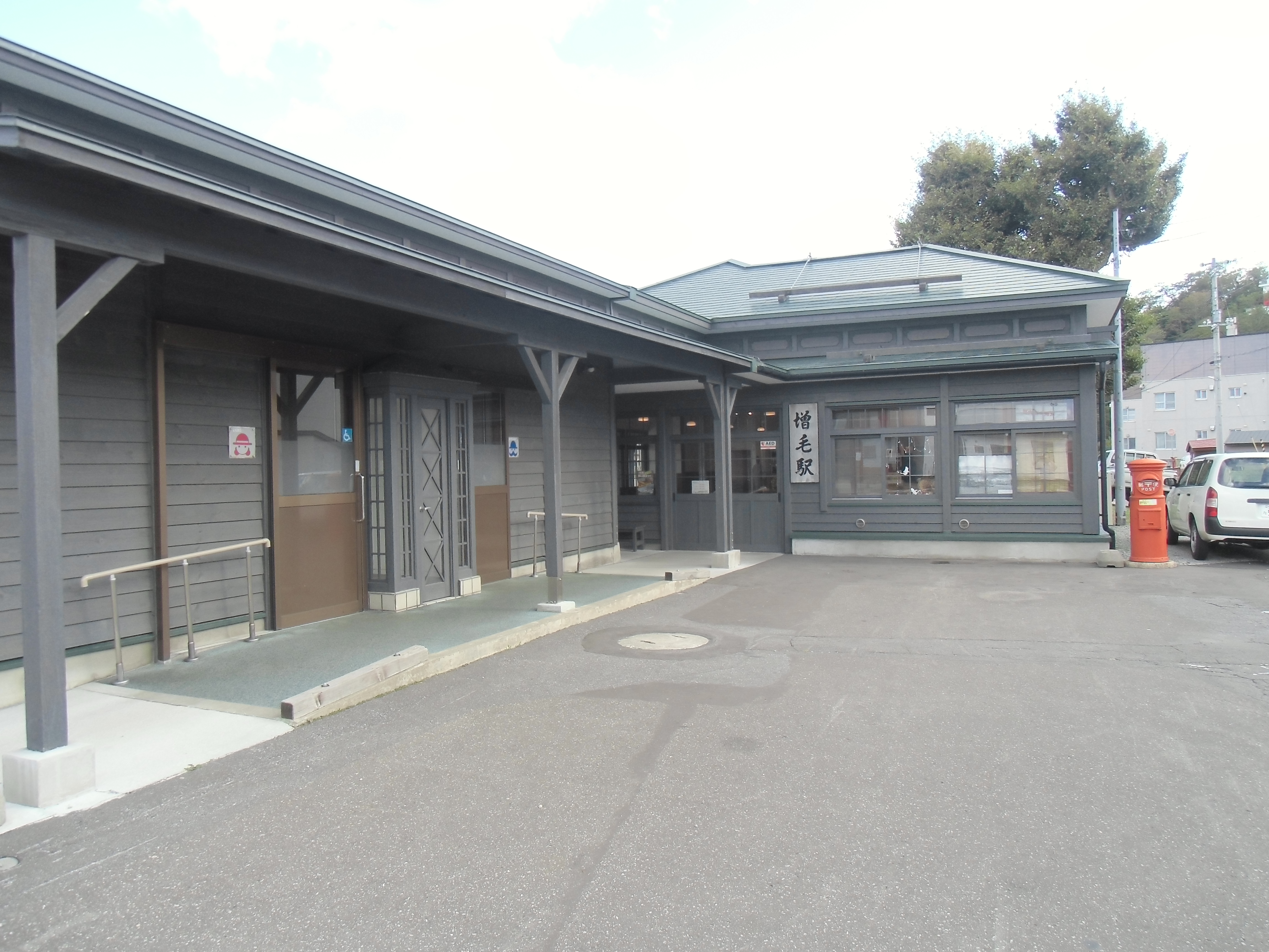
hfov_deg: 71.6
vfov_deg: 56.8
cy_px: 476
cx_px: 634
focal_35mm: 24
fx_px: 880
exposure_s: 1/160
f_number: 3
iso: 64
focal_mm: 4.24
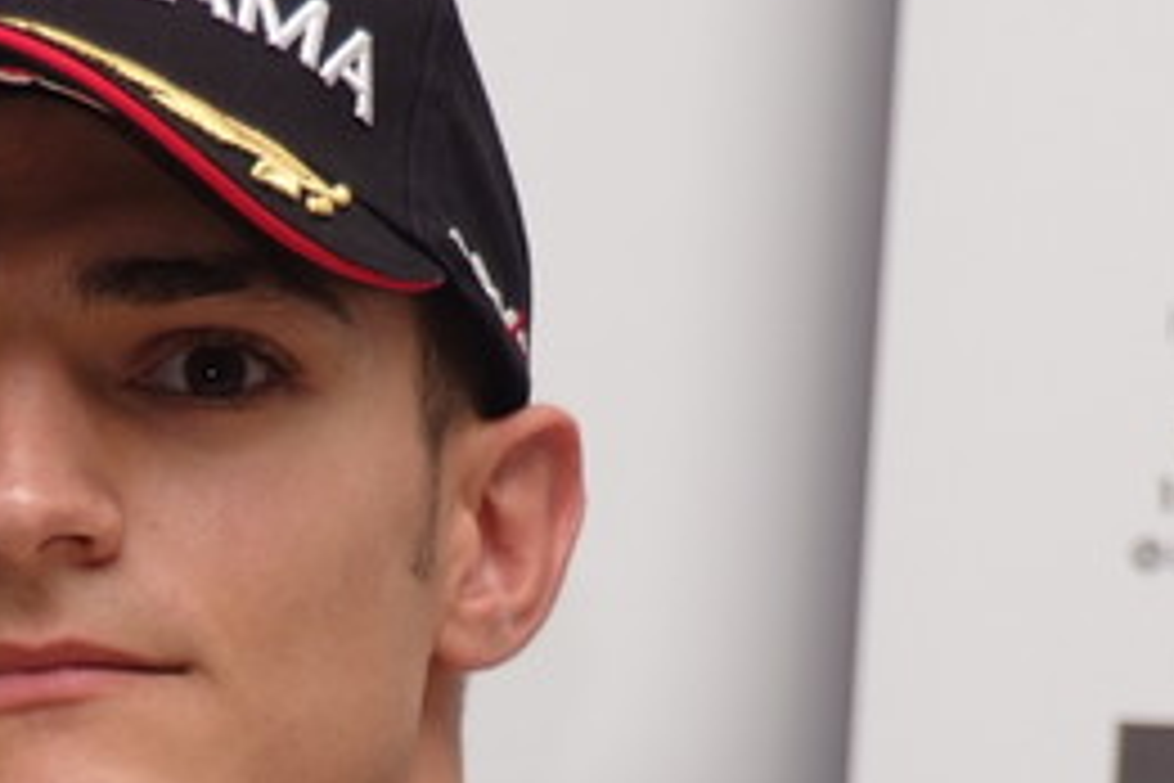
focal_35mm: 559
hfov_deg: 3.7
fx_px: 18228
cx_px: 85
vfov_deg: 2.5
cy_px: 936
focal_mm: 135
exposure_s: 1/125
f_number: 5.6
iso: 400
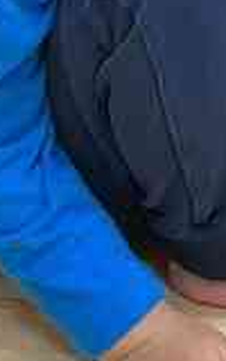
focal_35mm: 155
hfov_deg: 7.7
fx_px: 1527
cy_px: -87
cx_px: 607
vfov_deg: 13.1
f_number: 1.8
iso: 50
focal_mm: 3
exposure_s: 1/60
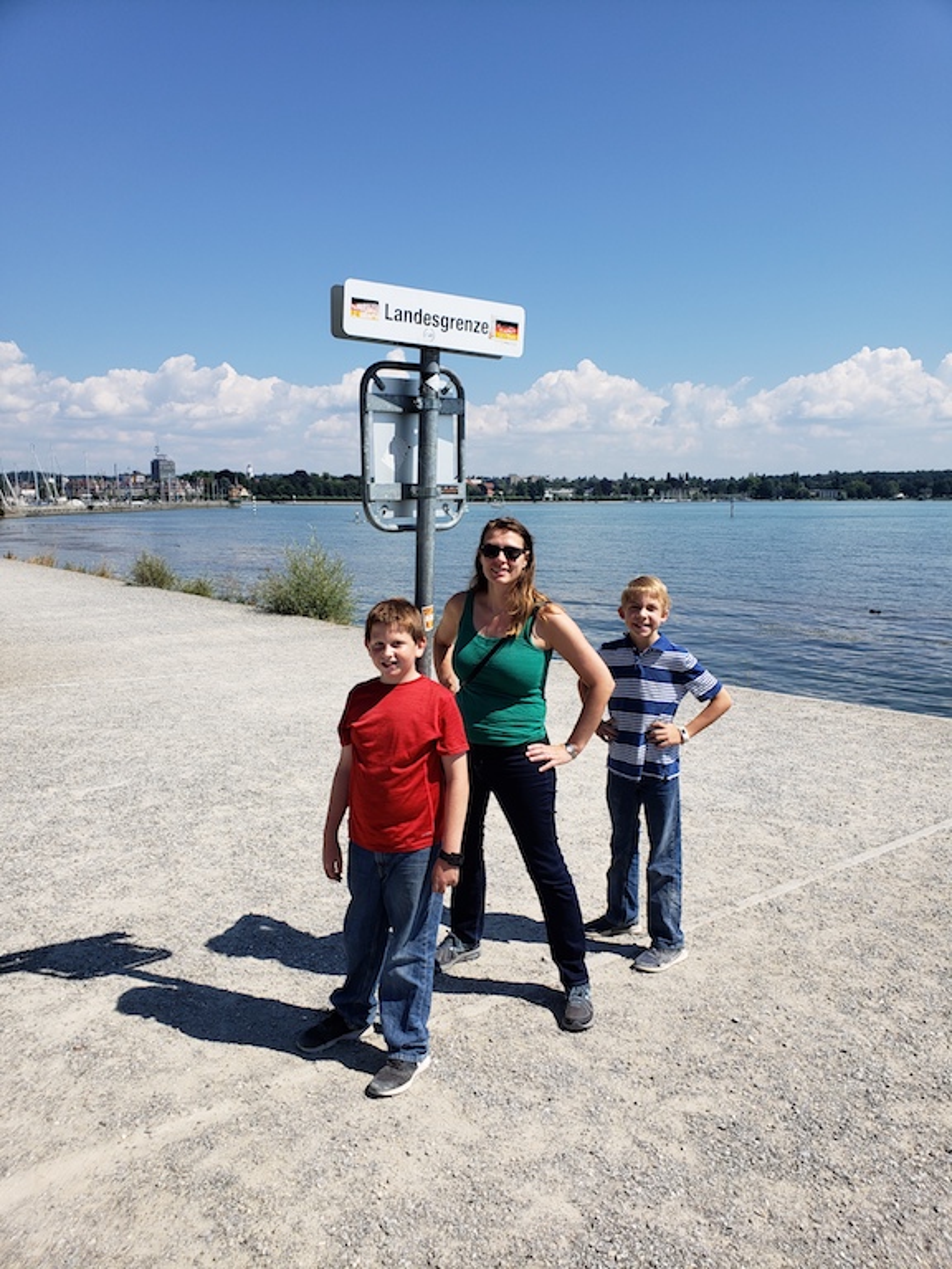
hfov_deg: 53.1
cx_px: 476
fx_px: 953
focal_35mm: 26
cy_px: 634
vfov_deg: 67.3
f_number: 2.4
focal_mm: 4.3
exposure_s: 1/1700
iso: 50
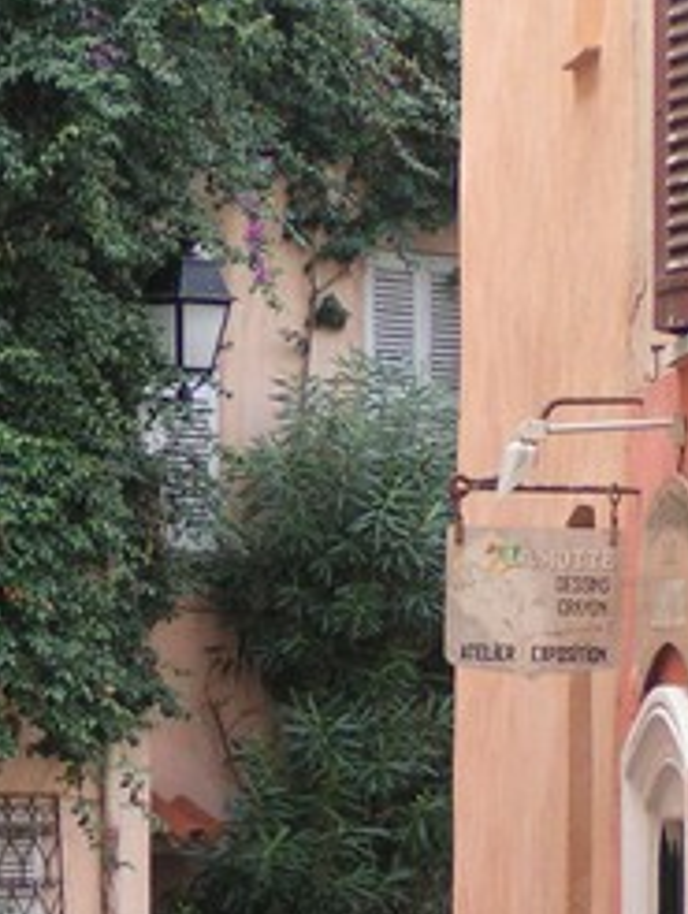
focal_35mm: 269
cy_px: 767
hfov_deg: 5.5
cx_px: 197
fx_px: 7116
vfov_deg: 7.3
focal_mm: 16.6
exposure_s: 1/125
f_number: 3.5
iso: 125
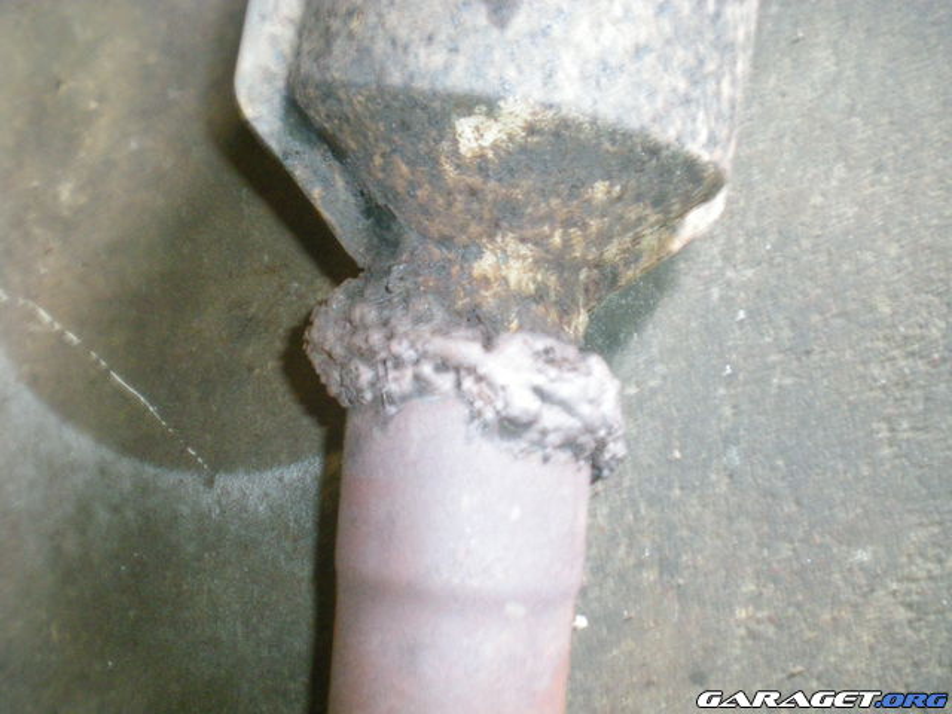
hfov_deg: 49.0
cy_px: 357
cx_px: 476
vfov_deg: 37.7
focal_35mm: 38
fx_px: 1045
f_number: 3.1
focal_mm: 6.3
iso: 400
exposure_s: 1/6.7
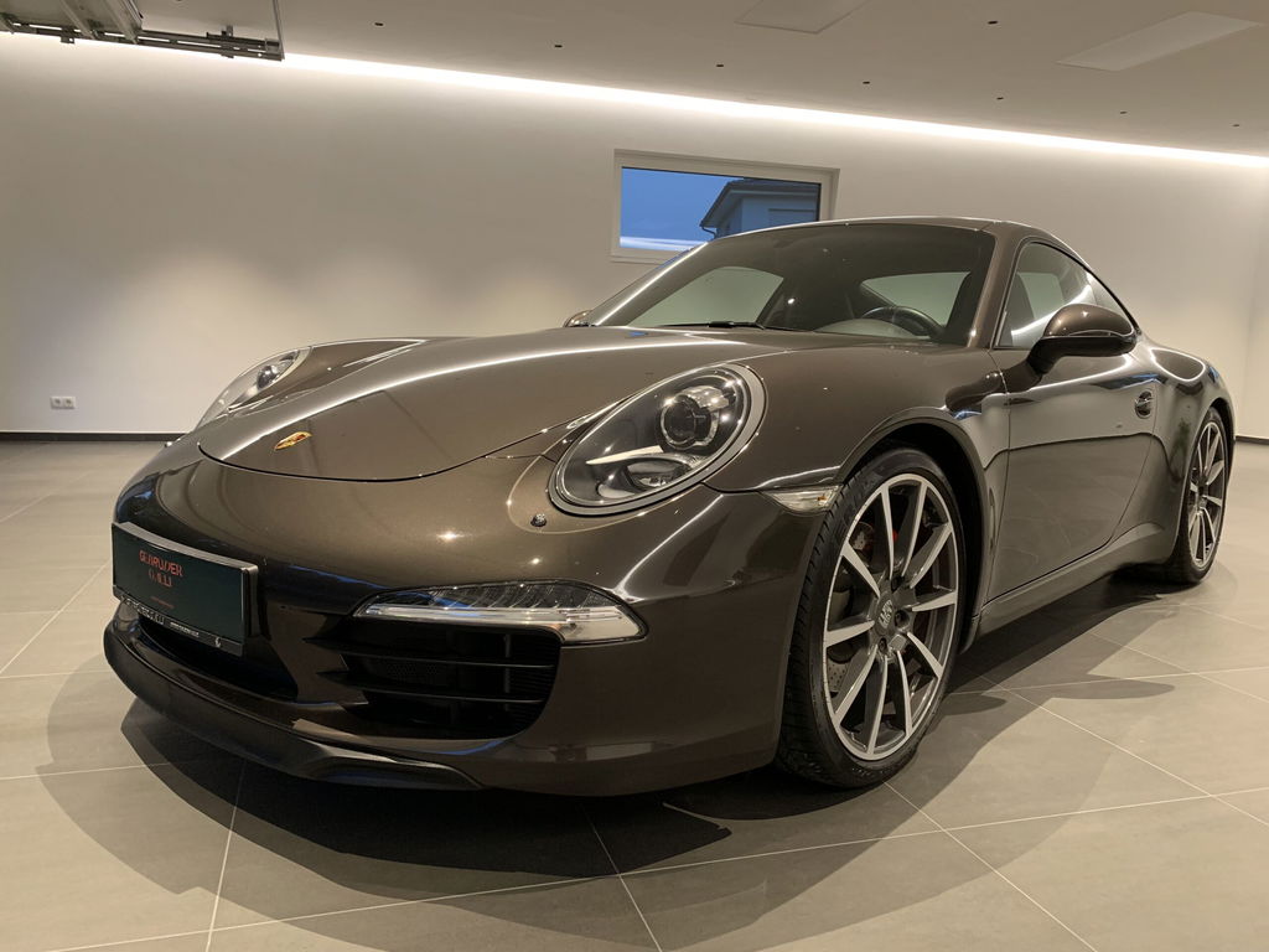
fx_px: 953
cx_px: 634
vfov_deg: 53.1
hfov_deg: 67.3
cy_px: 476
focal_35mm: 26
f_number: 1.8
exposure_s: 1/41
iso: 200
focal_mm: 4.25
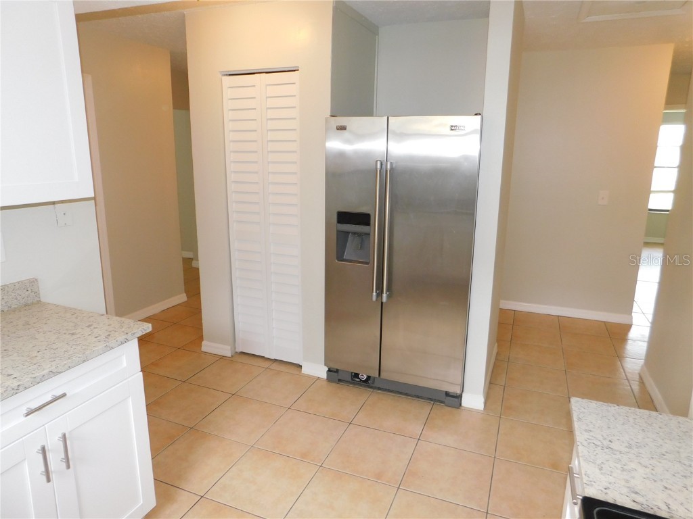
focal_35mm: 23
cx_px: 346
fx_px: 460
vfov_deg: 58.9
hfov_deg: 73.9
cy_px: 260
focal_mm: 4
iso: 200
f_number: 3
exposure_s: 1/30
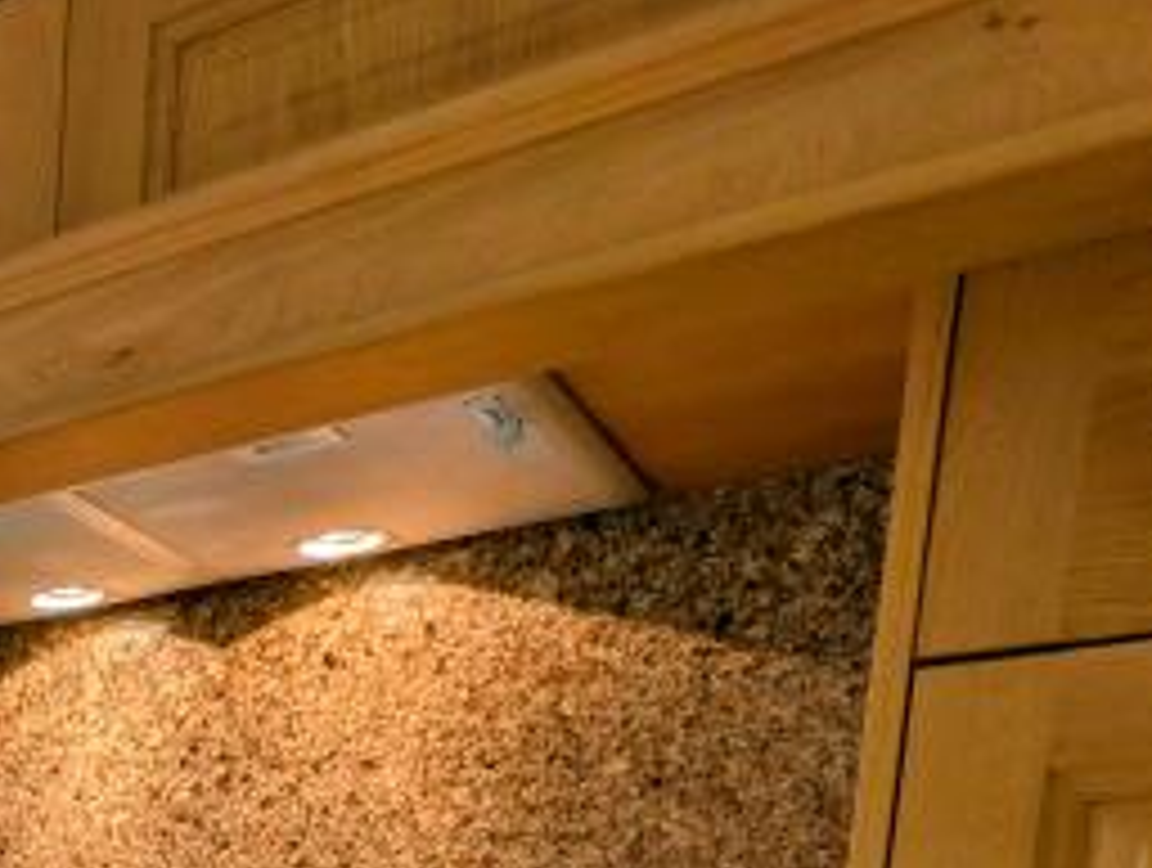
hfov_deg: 28.4
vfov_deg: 23.3
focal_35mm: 48
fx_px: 1600
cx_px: -508
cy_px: 1360
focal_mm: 2.23
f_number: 1.95
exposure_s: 1/35.3
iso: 38
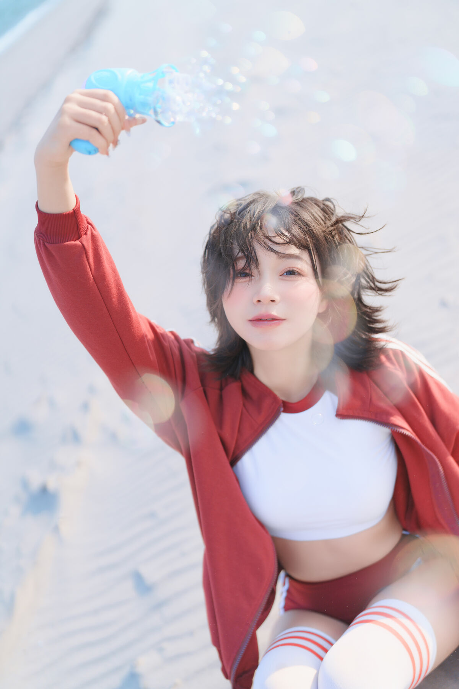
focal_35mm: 50
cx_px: 230
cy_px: 344
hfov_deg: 27.0
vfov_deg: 39.6
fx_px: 956
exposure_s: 1/4000
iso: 100
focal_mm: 50
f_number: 1.4
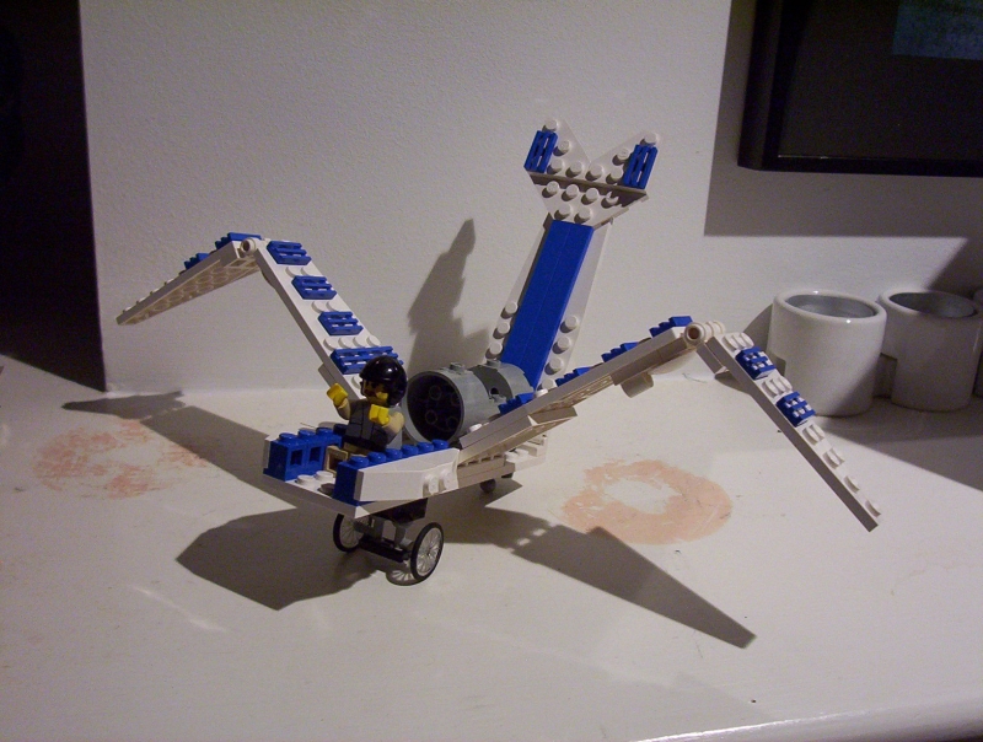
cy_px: 371
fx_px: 1224
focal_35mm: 43
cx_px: 492
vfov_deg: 33.7
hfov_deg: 43.8
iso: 200
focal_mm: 5.77
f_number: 2.73
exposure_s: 1/25.9
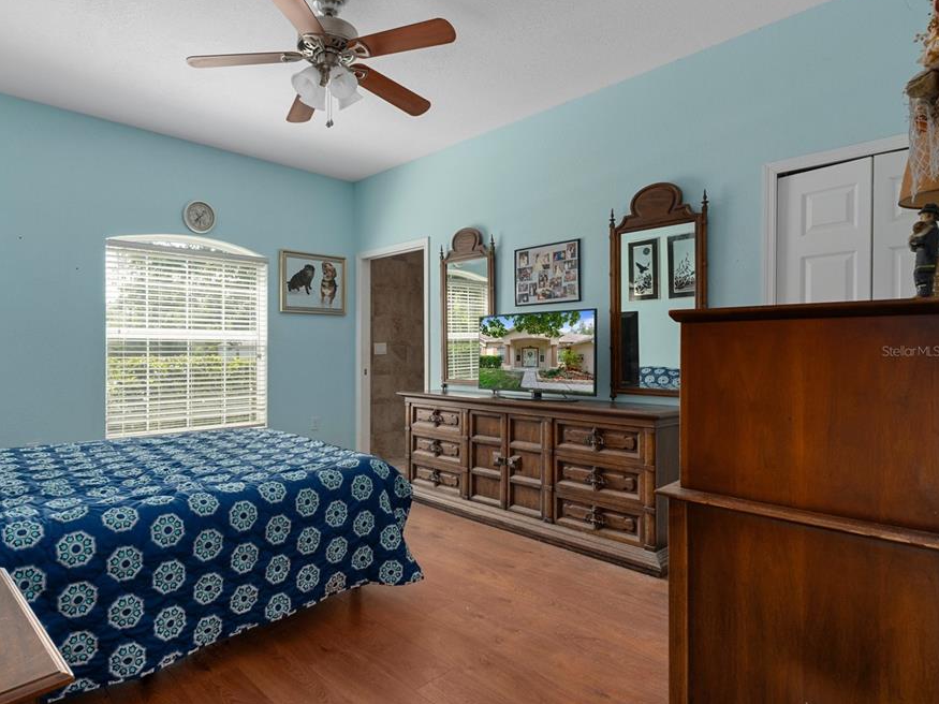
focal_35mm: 19
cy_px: 351
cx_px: 394
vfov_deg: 69.9
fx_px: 503
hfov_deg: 85.3
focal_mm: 11
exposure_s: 1/8
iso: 320
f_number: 8
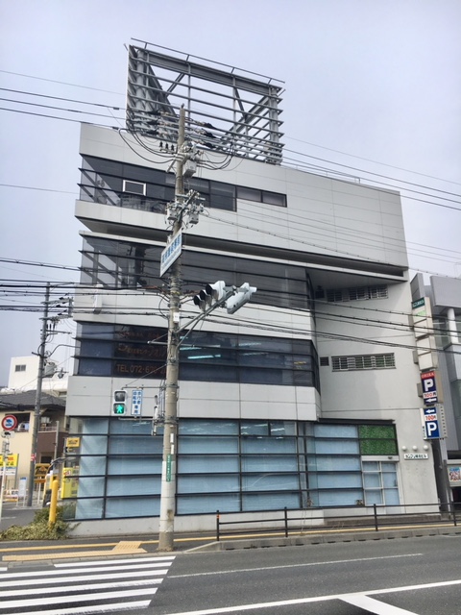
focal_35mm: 29
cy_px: 308
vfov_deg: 61.7
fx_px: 515
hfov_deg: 48.2
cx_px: 230
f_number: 2.2
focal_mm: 4.15
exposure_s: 1/1326
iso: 25
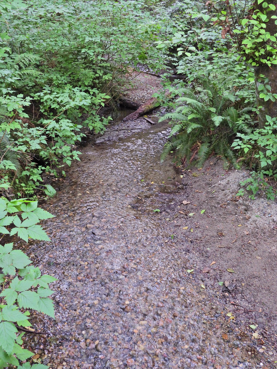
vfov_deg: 52.6
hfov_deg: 40.7
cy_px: 184
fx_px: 373
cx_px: 138
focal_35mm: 35
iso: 280
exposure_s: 1/30
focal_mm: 6.2
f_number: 3.2
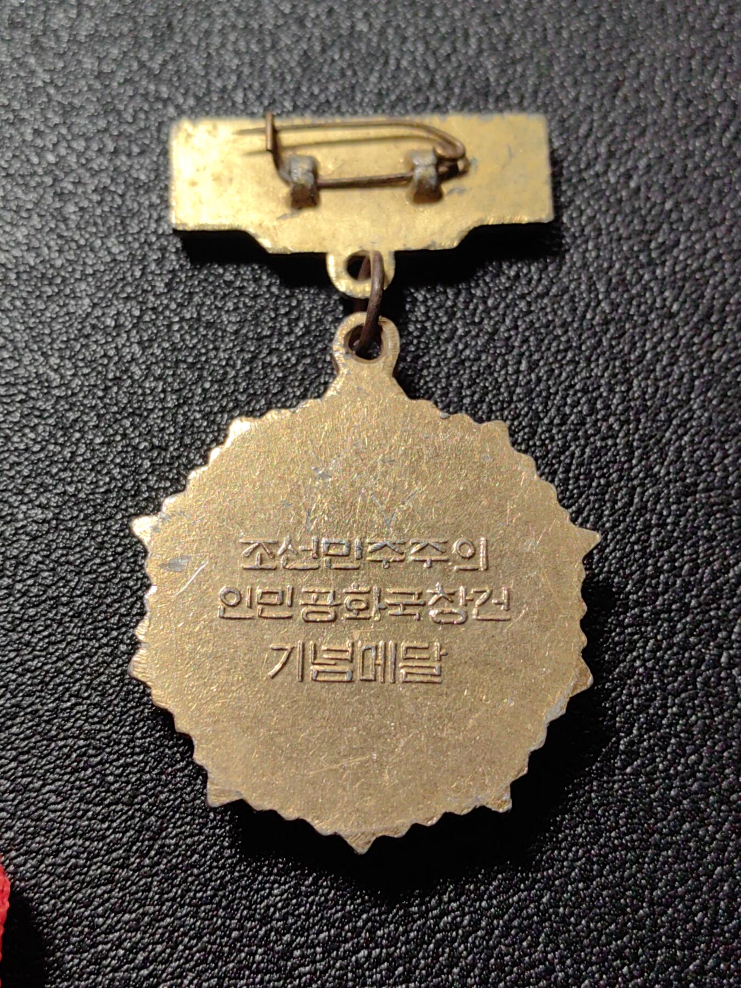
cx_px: 370
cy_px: 494
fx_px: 1484
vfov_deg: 36.8
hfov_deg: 28.0
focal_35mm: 52
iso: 50
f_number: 2
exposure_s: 1/112
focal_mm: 5.75
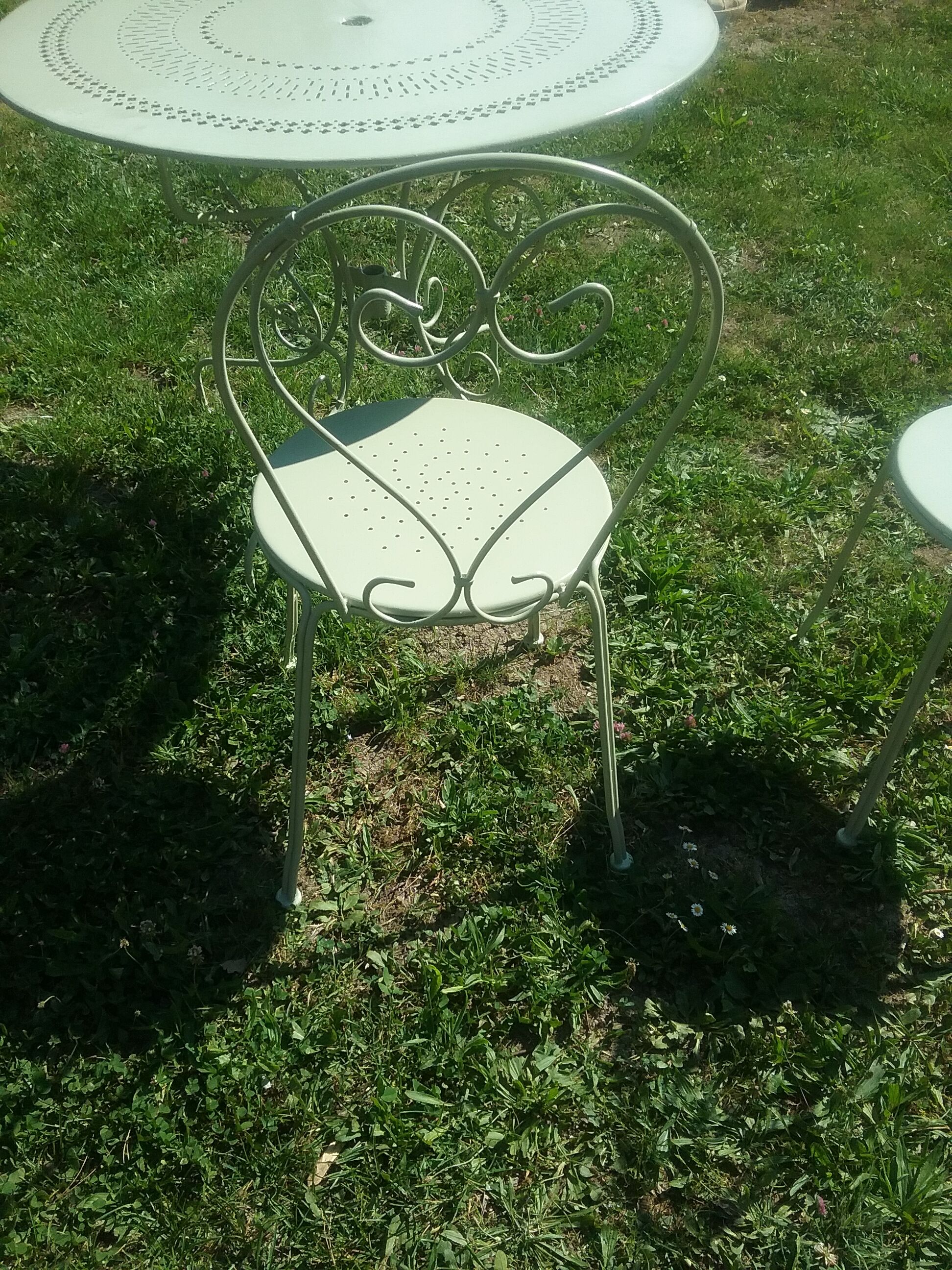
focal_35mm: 31
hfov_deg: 45.4
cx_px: 476
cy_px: 635
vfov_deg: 58.4
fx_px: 1137
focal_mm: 3.3
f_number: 2.2
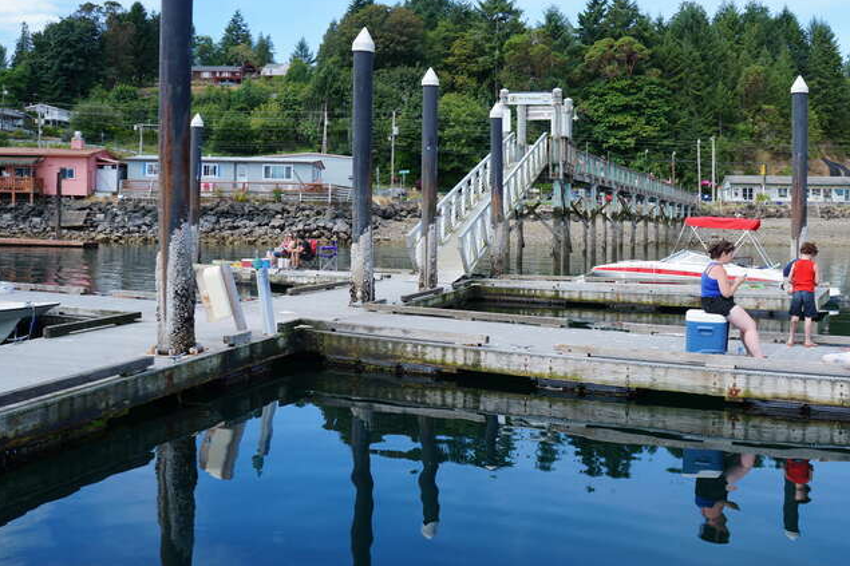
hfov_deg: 55.2
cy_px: 218
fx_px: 803
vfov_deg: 38.7
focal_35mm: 34
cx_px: 530
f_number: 8
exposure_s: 1/250
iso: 200
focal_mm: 18
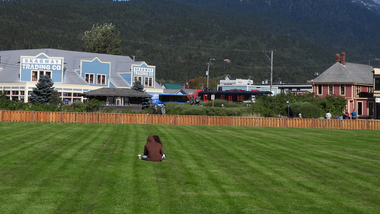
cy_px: 51
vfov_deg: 16.7
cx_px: 159
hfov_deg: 29.3
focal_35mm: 72
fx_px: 726
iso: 100
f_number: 3.5
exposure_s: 1/2000
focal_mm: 8.9
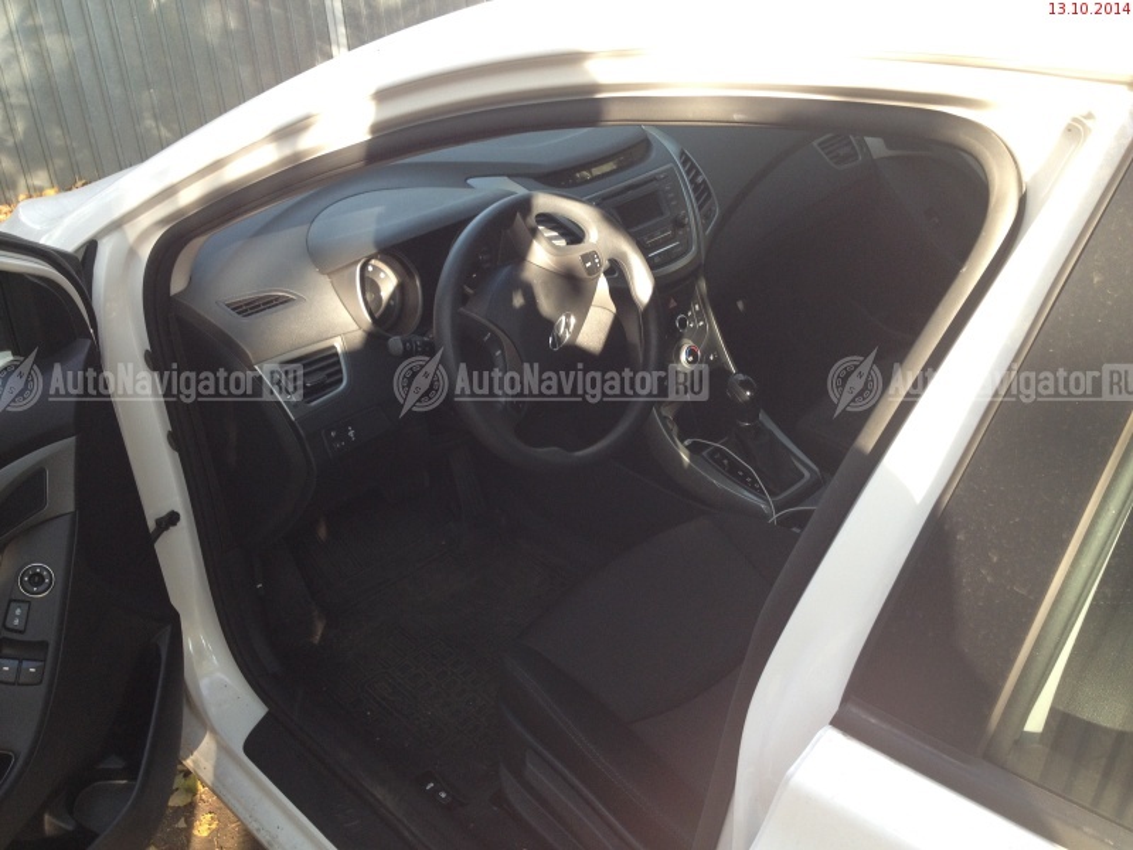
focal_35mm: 35
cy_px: 425
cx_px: 566
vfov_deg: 40.7
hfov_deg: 52.6
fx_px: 1146
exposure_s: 1/60
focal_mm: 4.28
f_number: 2.4
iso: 64
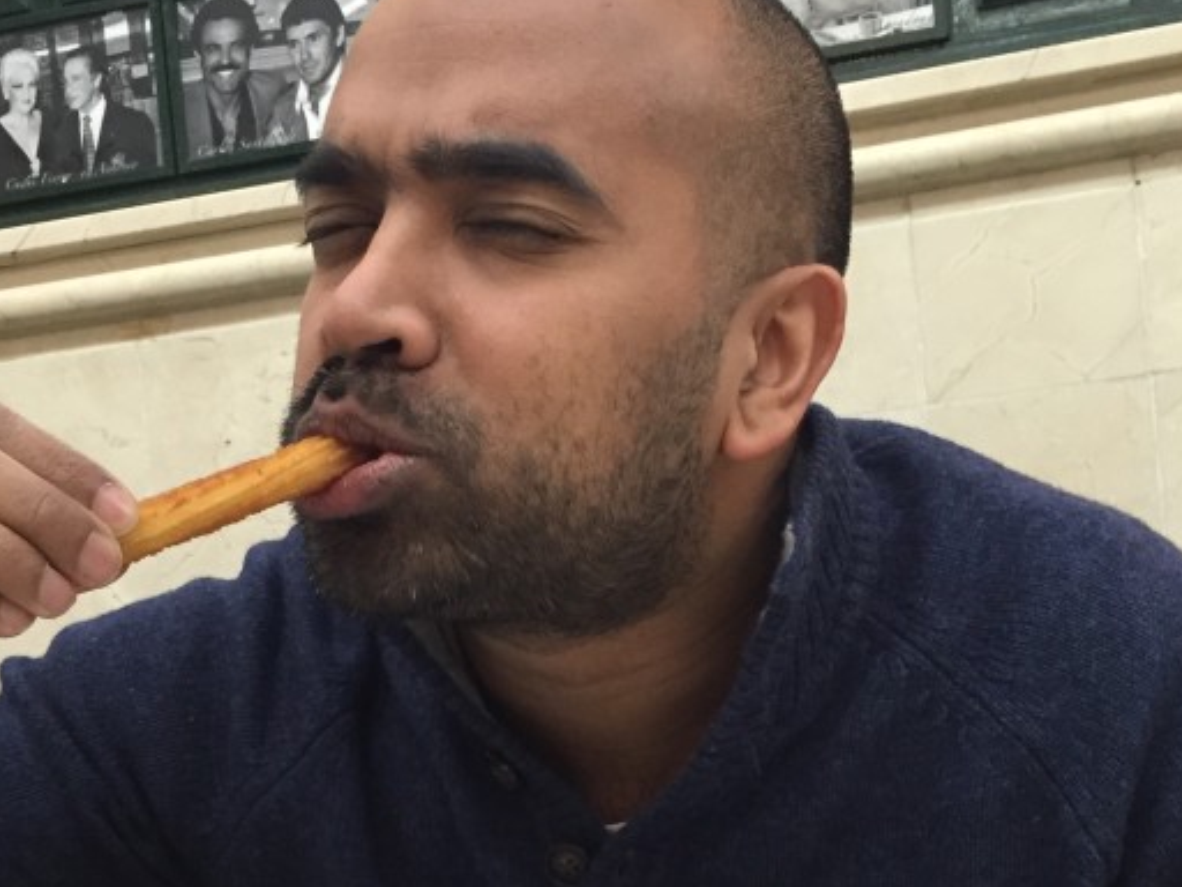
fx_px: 1980
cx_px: 526
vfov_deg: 24.7
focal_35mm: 58
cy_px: 746
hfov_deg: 33.2
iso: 250
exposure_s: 1/24
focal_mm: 4.15
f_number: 2.2
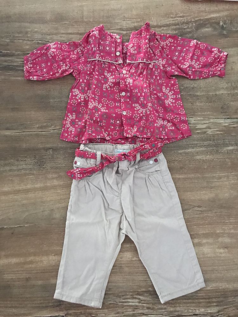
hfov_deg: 49.7
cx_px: 119
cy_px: 158
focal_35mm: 28
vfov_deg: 63.4
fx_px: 257
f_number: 1.8
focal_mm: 3.99
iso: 80
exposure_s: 1/5
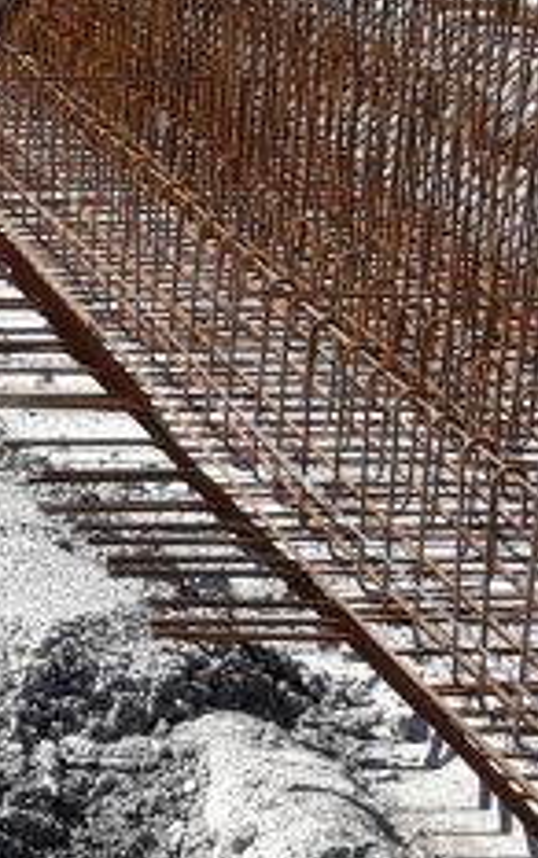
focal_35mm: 157
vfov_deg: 13.3
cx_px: -516
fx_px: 3676
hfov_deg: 8.0
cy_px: 574
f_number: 1.7
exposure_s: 1/1410
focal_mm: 3.71
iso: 40
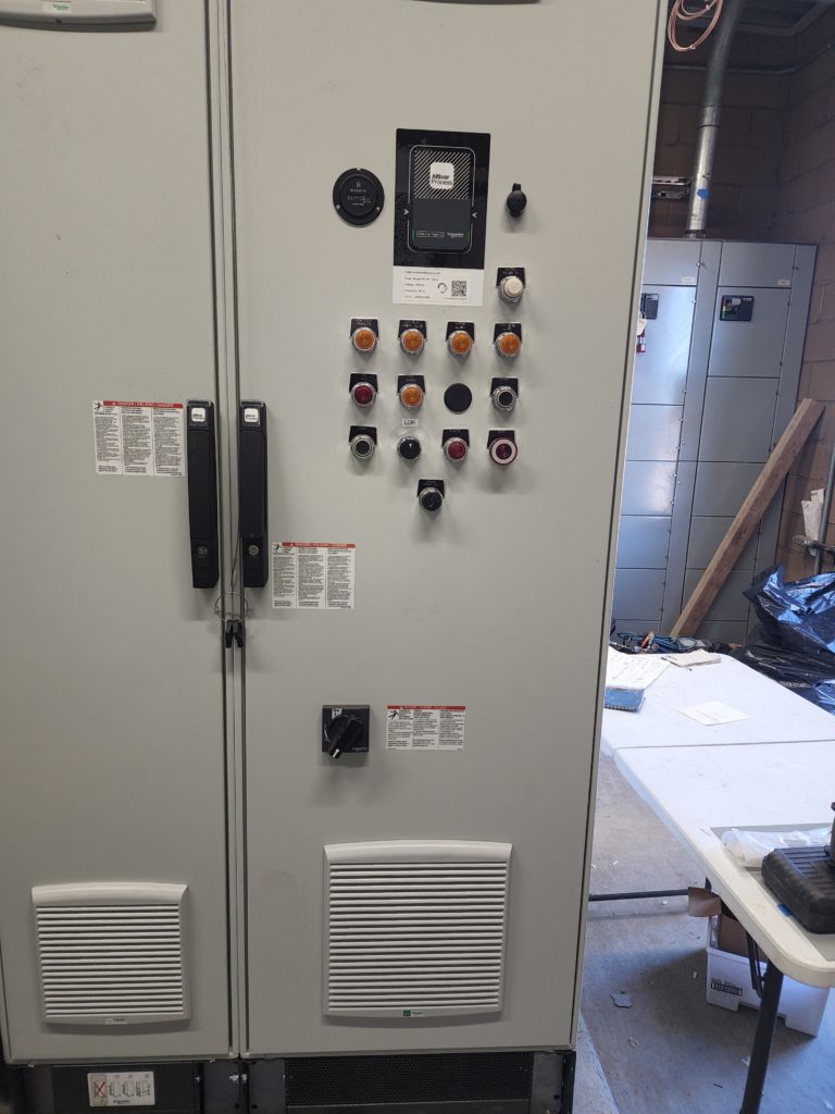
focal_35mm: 23
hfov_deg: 58.9
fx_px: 740
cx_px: 418
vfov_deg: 73.9
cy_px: 557
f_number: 1.8
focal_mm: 6.4
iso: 200
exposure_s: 1/180
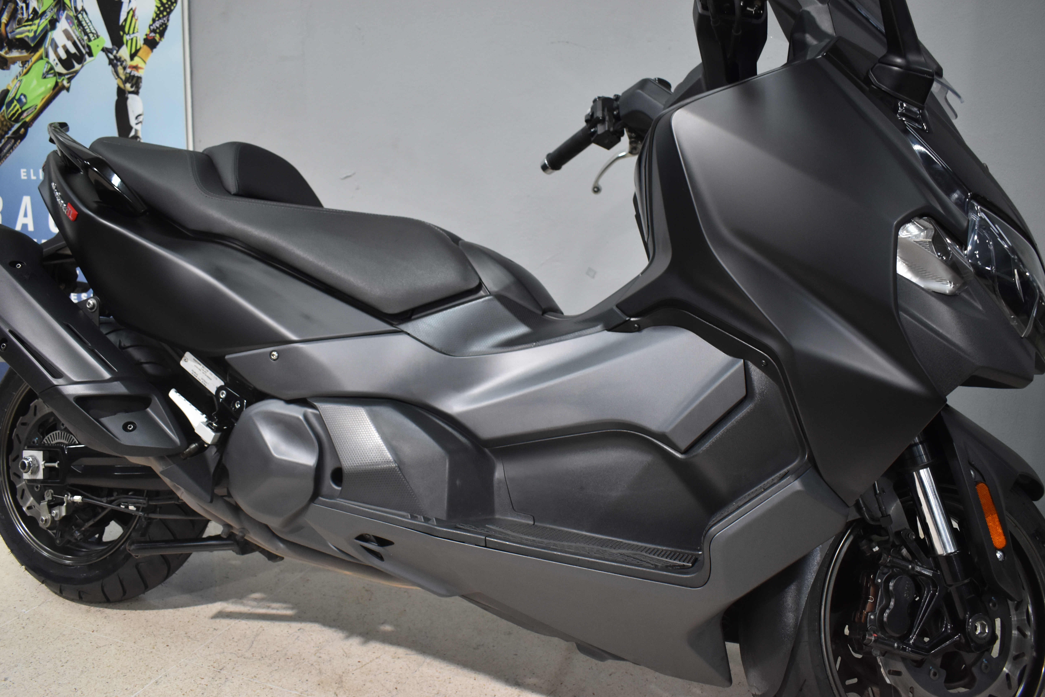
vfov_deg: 42.3
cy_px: 359
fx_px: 900
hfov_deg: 60.3
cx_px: 529
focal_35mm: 31
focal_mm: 20
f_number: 3.5
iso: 800
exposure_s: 1/50
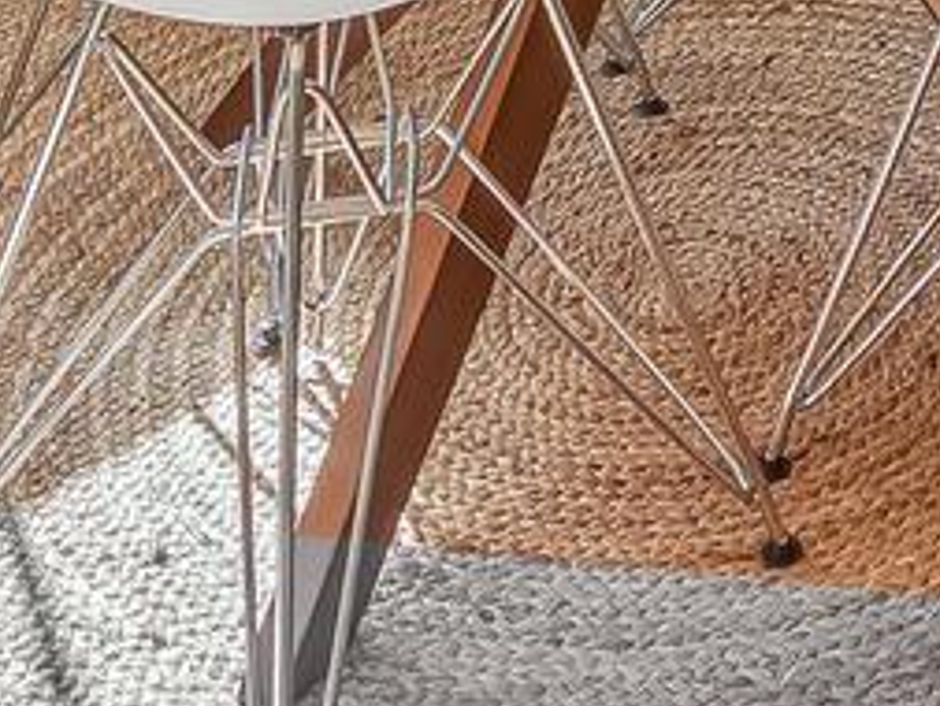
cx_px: 1048
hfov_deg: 20.5
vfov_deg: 11.4
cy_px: -1271
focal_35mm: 91
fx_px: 2472
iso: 100
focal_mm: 8
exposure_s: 1/8
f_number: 6.3
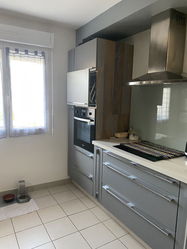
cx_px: 94
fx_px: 187
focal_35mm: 26
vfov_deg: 67.3
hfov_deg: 53.1
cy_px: 124
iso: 400
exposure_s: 1/60
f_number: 1.8
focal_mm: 4.25
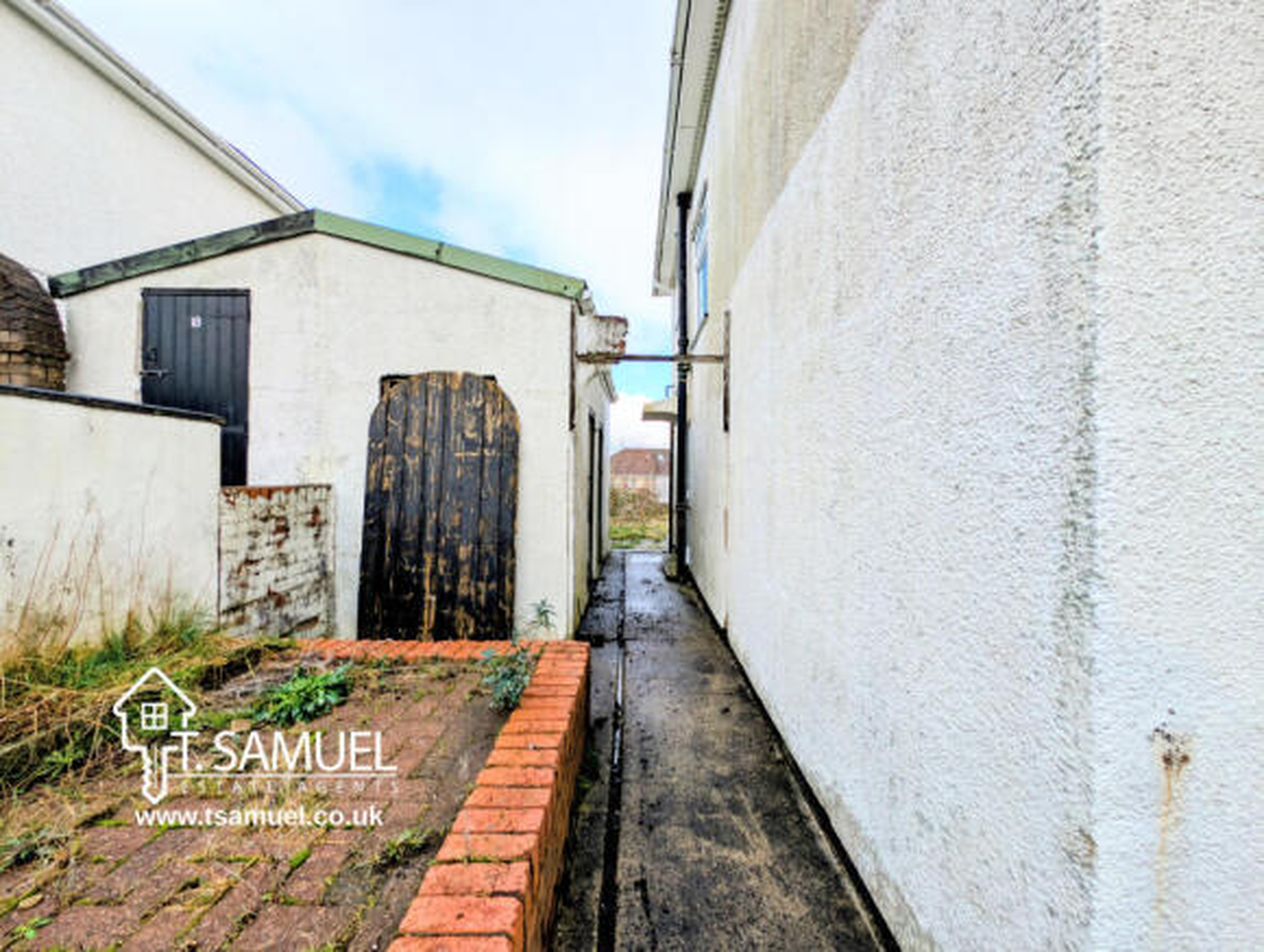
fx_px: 439
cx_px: 632
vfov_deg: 94.7
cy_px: 476
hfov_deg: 110.4
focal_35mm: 12
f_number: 1.95
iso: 41
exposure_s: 1/797
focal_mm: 2.23
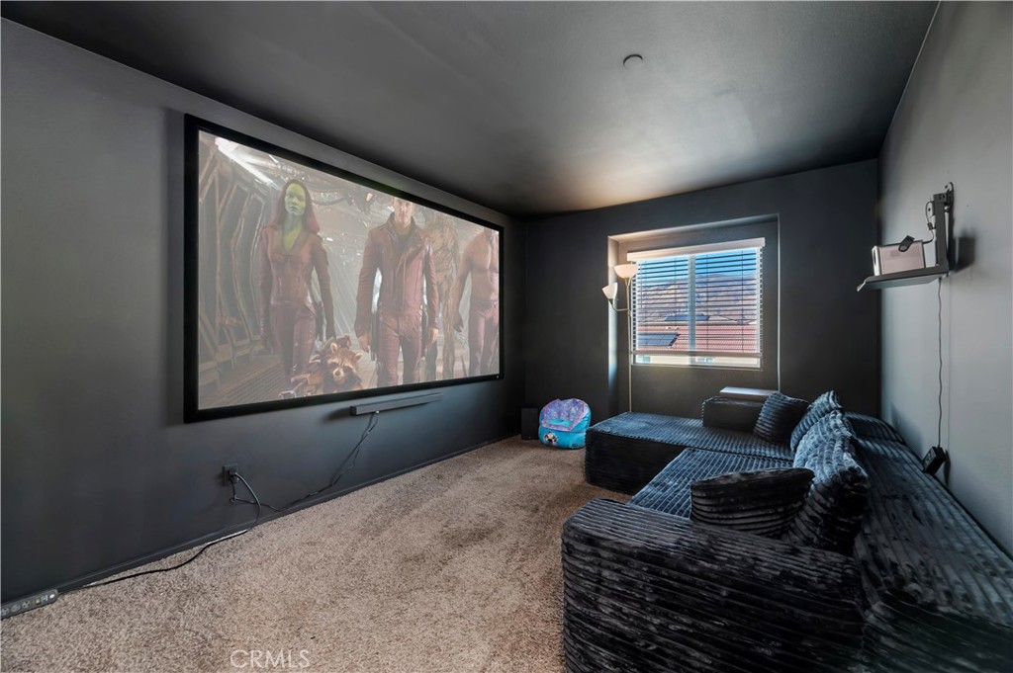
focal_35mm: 14
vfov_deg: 81.1
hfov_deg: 104.3
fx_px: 394
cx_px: 506
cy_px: 336
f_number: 10
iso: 500
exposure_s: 1/2
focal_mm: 14
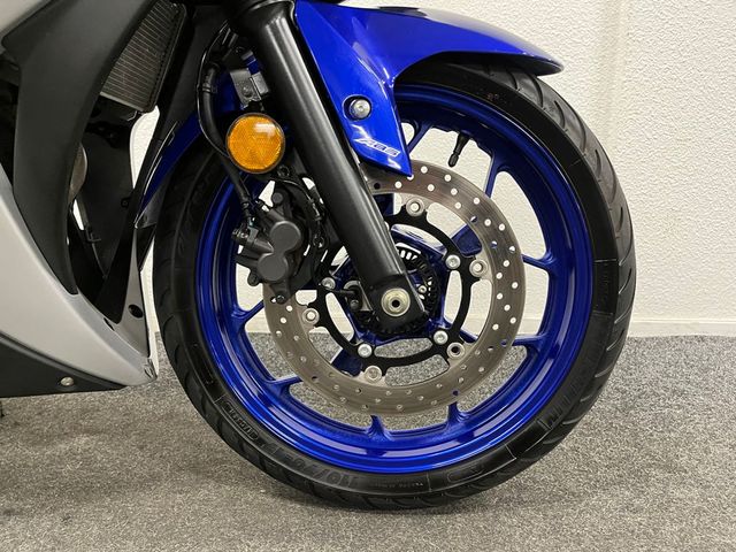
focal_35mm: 26
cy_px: 276
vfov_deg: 53.1
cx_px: 368
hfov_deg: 67.3
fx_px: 553
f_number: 1.6
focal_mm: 5.1
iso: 500
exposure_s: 1/50
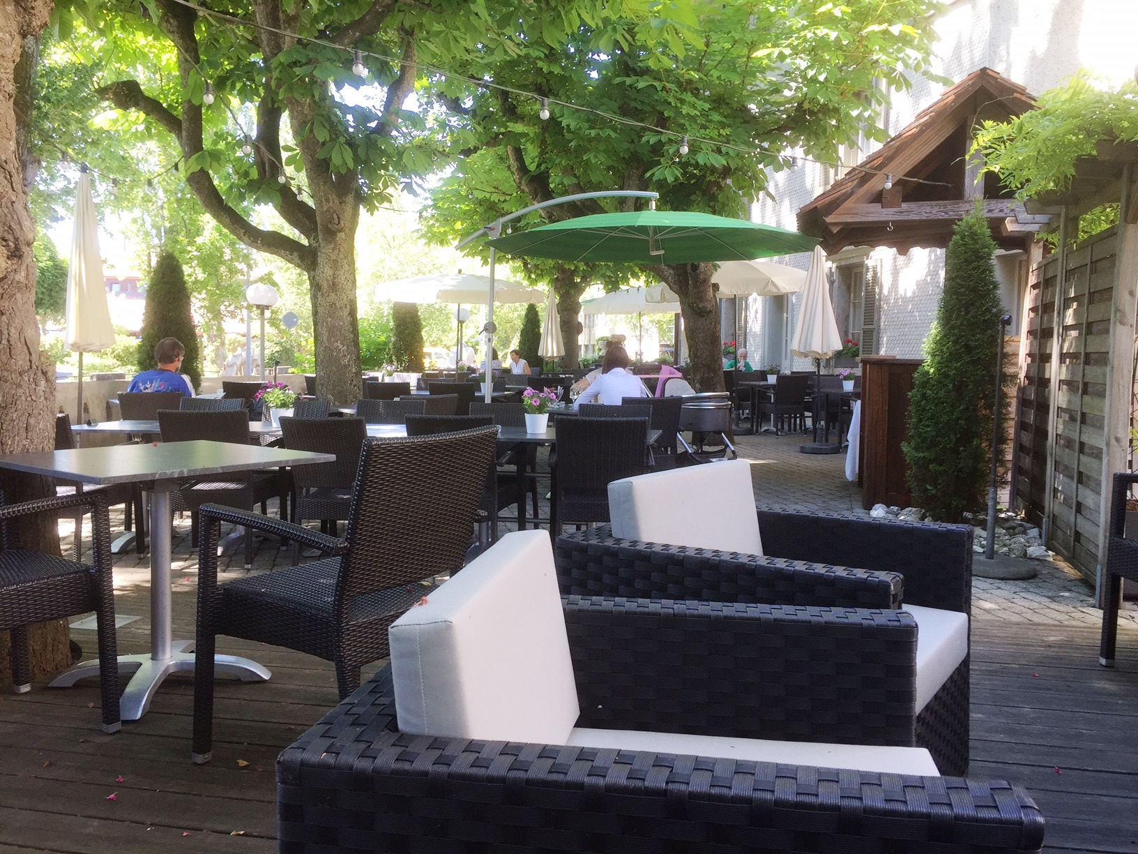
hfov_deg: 61.7
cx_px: 569
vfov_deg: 48.2
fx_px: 953
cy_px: 427
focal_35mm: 29
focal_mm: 4.15
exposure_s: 1/100
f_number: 2.2
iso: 32
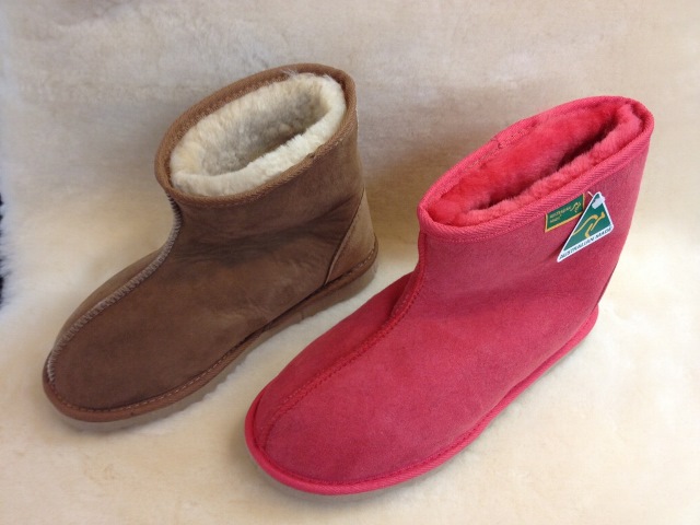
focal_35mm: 35
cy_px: 262
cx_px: 350
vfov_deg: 40.7
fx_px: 708
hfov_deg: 52.6
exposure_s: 1/20
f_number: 2.4
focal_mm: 4.28
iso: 100
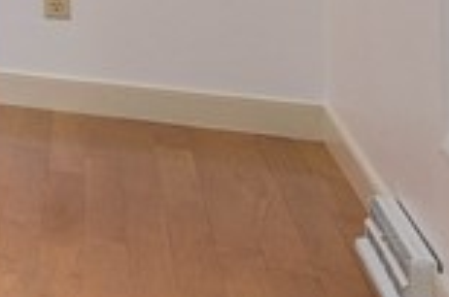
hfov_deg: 12.1
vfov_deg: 12.6
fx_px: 1232
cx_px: -832
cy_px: -237
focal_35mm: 99
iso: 200
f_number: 9
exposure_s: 1/60
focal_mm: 14
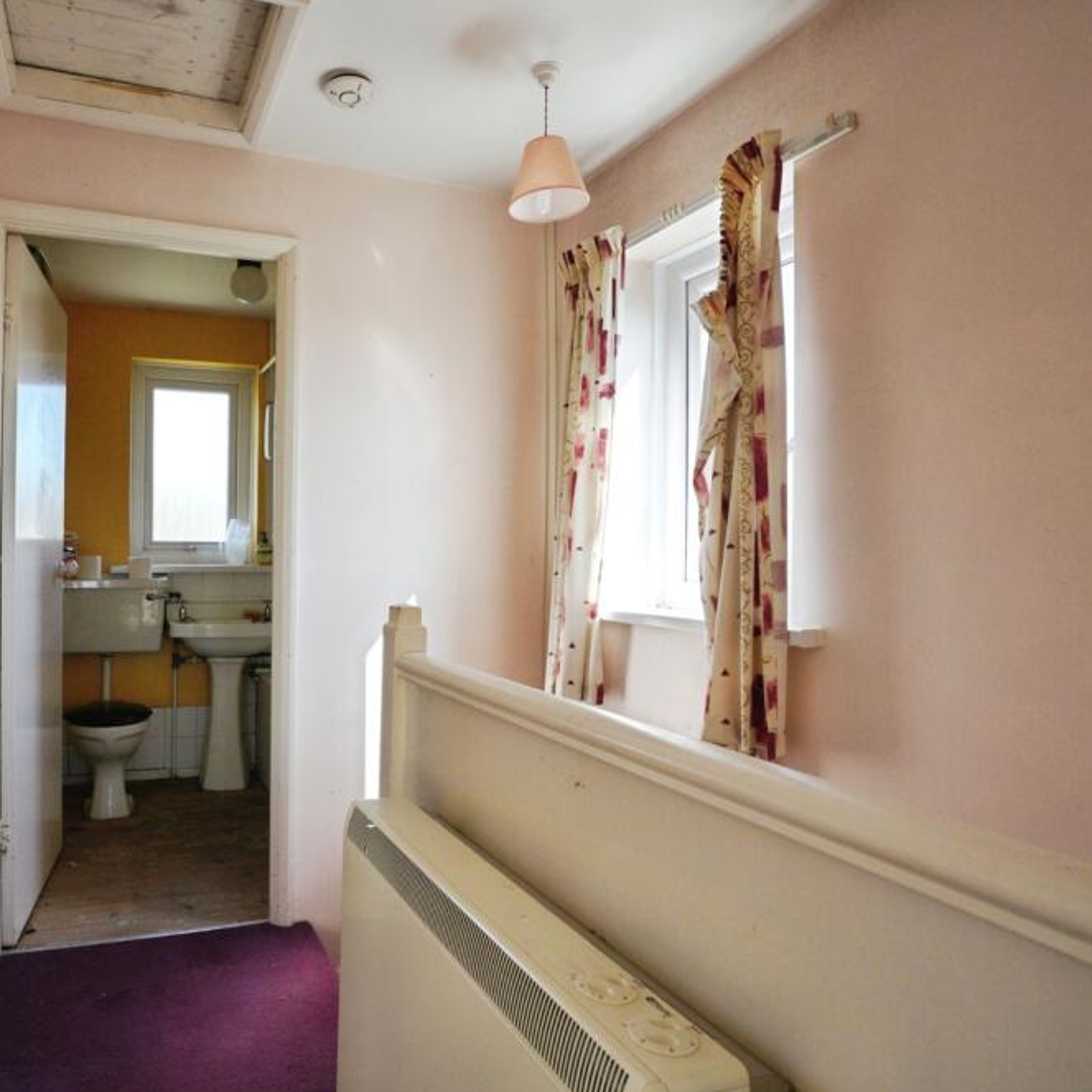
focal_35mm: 21
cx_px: 369
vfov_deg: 72.1
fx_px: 749
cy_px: 542
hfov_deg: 70.2
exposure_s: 1/400
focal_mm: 16
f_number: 8
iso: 2000
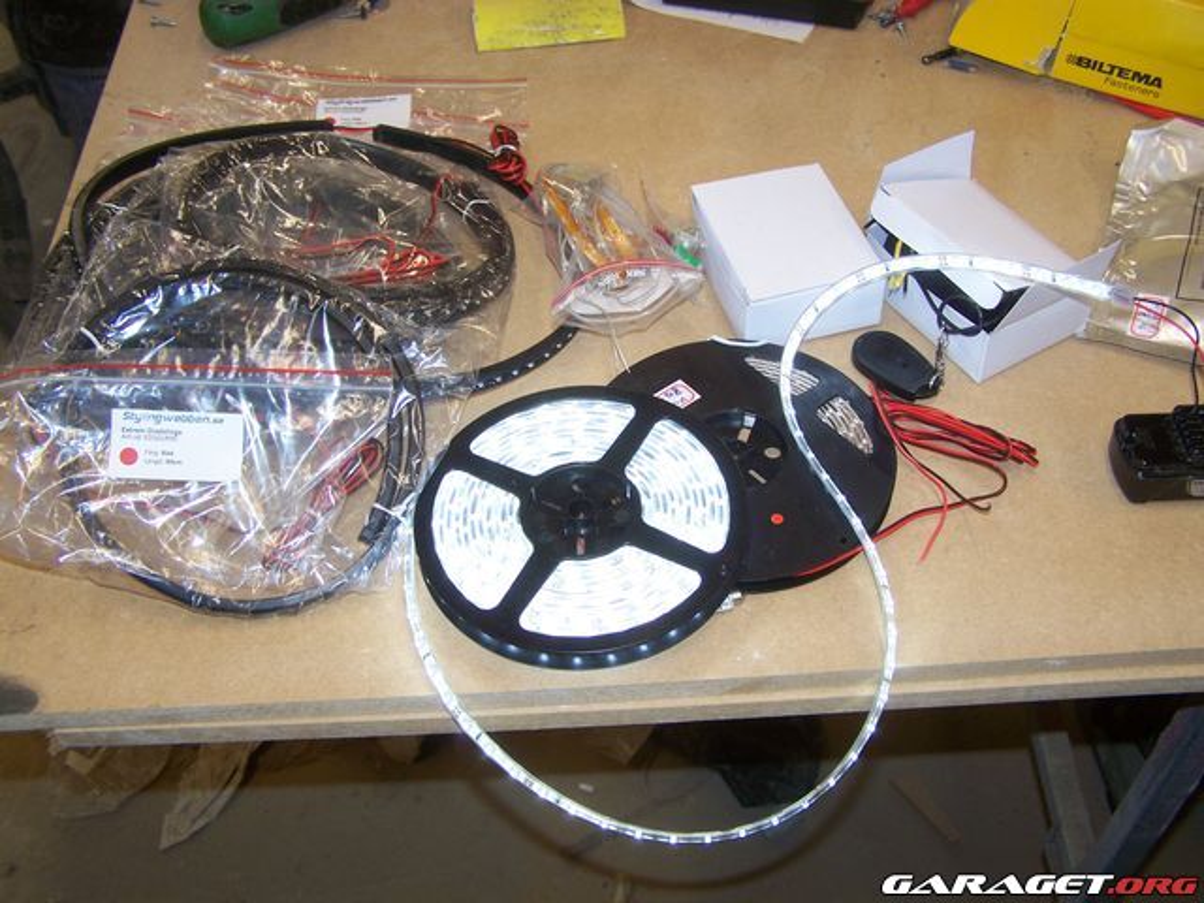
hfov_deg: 49.0
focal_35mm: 38
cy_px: 452
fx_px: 1322
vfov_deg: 37.7
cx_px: 602
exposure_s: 1/60
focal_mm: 6.3
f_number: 2.8
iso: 80
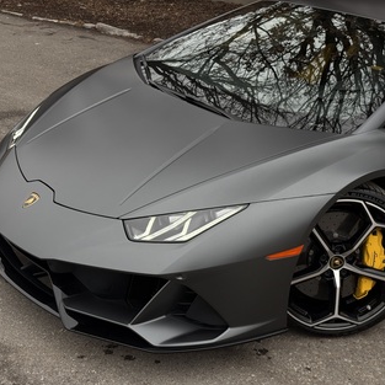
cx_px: 213
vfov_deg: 30.0
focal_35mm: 57
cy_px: 192
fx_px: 717
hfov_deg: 30.0
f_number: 1.78
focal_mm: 6.76
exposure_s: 1/906
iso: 64
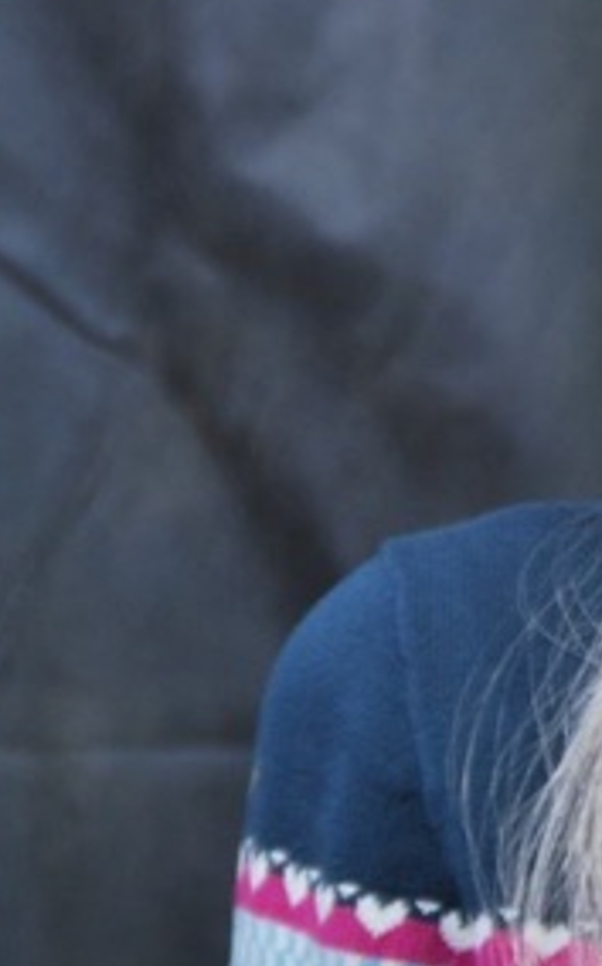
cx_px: 1150
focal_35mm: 345
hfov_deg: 3.8
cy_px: 97
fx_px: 9075
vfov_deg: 6.1
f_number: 5.6
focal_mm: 80
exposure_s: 1/160
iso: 200
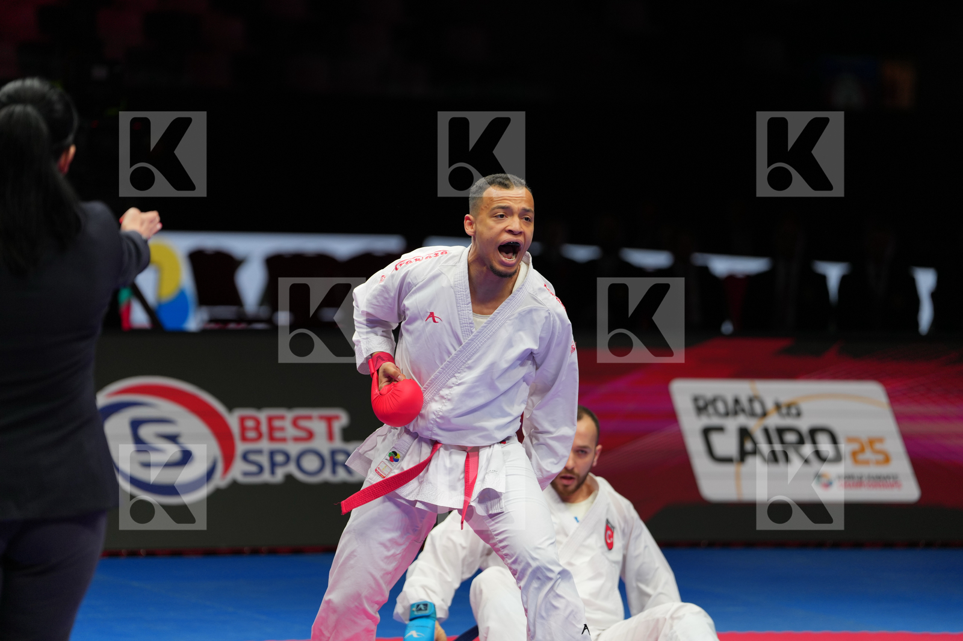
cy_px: 320
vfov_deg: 7.6
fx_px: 4814
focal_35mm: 180
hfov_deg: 11.4
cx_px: 482
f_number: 2.8
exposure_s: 1/1000
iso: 500
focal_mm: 180
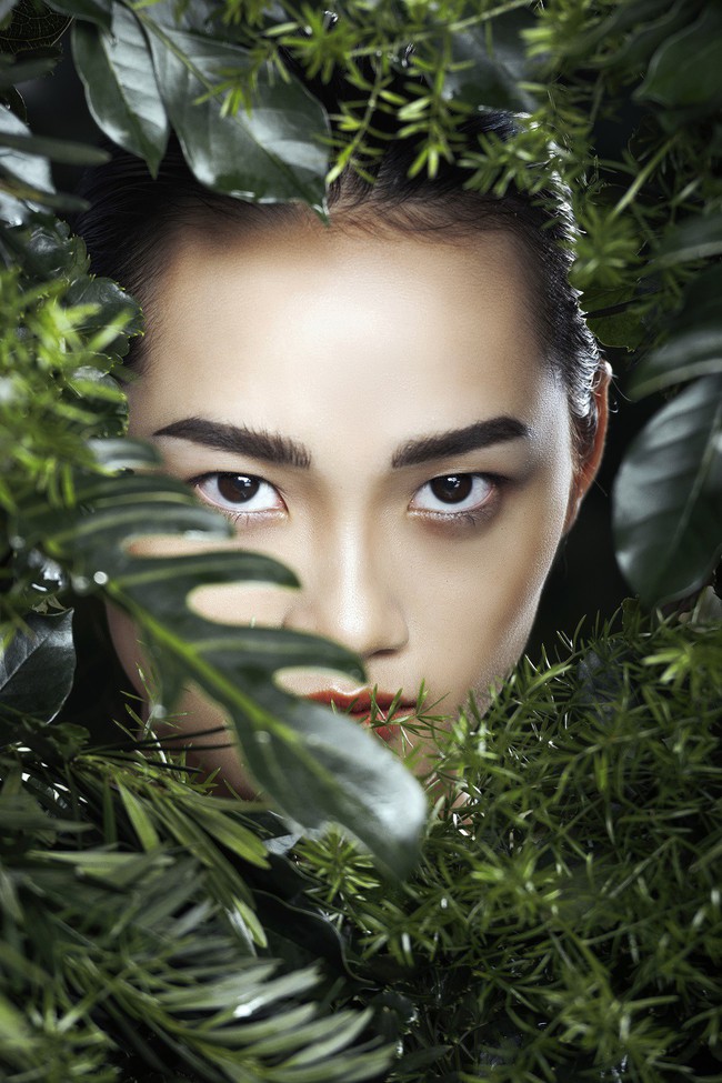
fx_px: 6016
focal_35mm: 200
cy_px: 542
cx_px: 361
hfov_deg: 6.9
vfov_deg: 10.3
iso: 100
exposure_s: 1/200
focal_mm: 200
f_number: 4.5
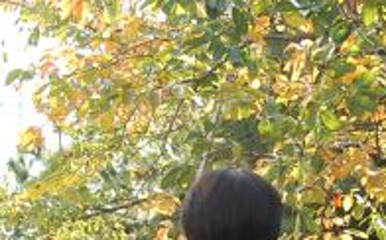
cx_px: 299
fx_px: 2490
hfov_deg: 8.8
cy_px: 289
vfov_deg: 5.5
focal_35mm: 237
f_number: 4.5
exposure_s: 1/500
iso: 560
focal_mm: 38
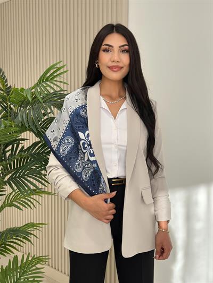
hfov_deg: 30.3
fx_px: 394
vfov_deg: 39.6
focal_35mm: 48
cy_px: 142
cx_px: 106
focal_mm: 6.86
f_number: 1.78
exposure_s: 1/336
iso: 80
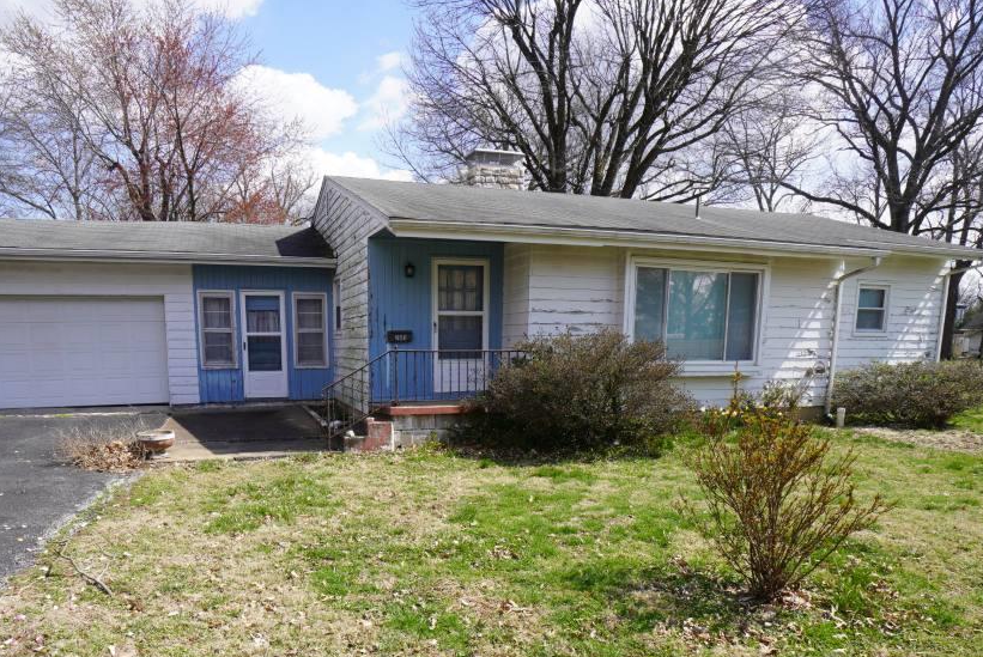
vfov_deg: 57.8
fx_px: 574
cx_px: 417
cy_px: 457
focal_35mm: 21
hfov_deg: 80.6
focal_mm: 10
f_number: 9
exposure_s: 1/125
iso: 100
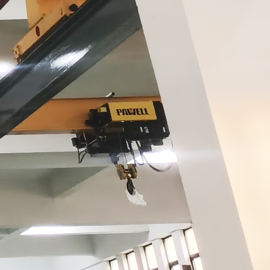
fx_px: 1341
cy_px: -206
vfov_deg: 10.8
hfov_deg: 9.2
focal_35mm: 152
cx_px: -540
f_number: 1.6
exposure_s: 1/100
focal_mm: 5.56
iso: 80
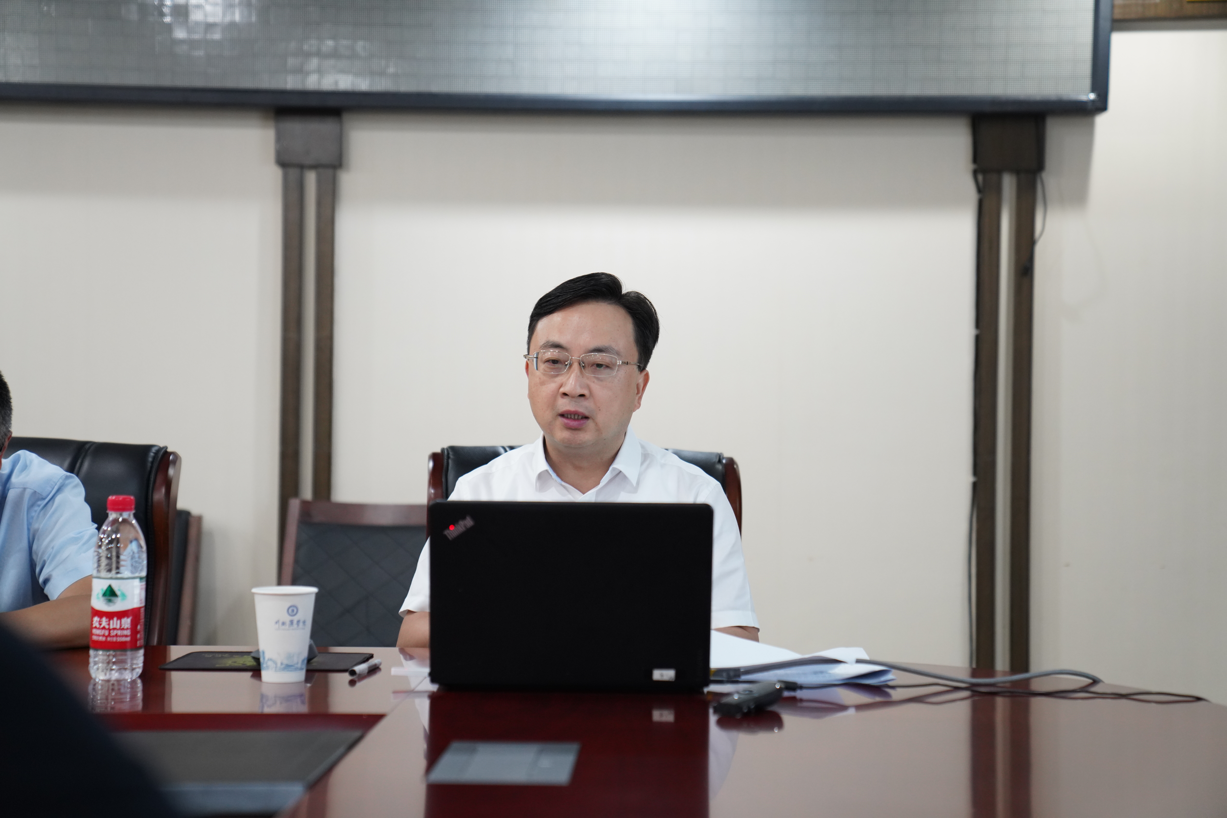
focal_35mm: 70
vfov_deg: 19.5
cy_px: 409
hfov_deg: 28.8
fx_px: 2386
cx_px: 614
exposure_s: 1/80
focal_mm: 70
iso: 1600
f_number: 2.8
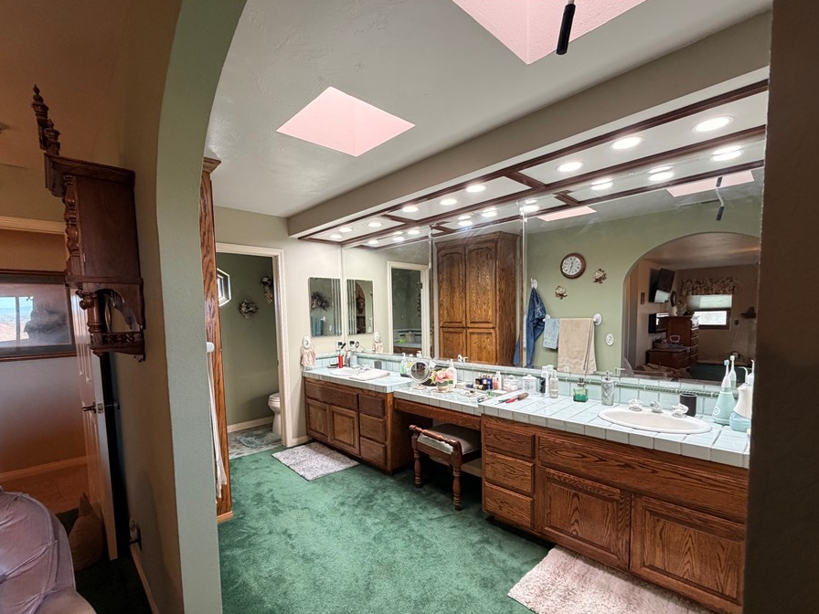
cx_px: 392
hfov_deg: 94.4
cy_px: 344
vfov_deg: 77.8
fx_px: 379
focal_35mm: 16
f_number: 2.2
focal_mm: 2.22
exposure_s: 1/120
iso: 320
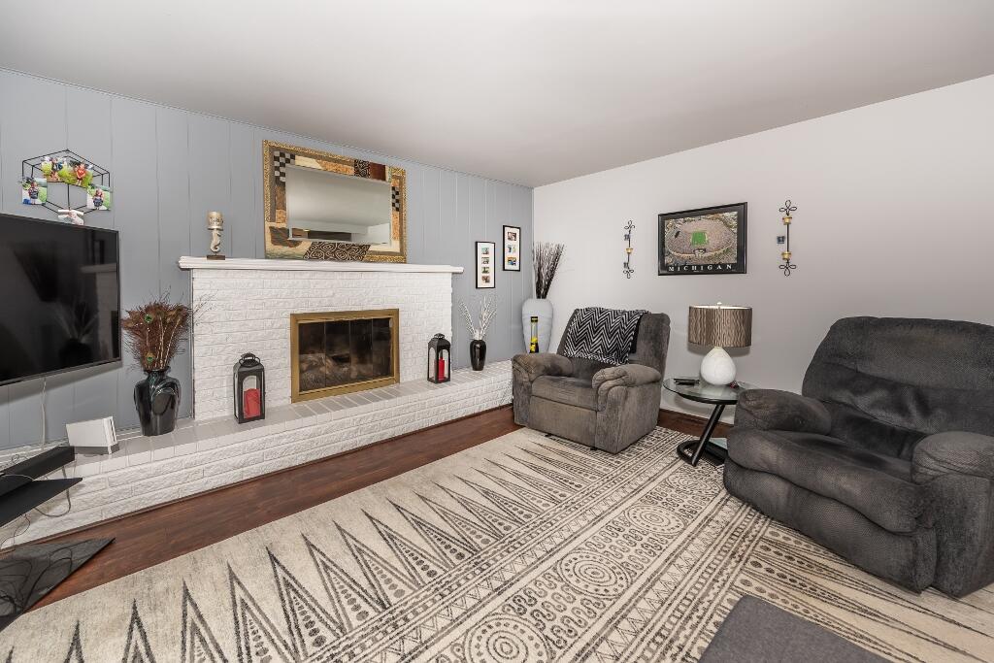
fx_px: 387
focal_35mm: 14
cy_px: 332
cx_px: 497
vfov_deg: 81.2
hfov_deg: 104.2
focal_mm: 14
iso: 100
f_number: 5.6
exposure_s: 1/60
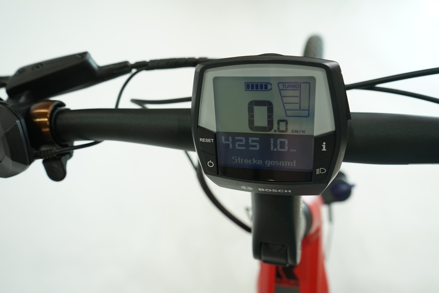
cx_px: 220
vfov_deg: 46.4
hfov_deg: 65.5
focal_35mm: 28
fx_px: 341
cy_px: 146
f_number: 5.6
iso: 1600
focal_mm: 28
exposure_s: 1/200
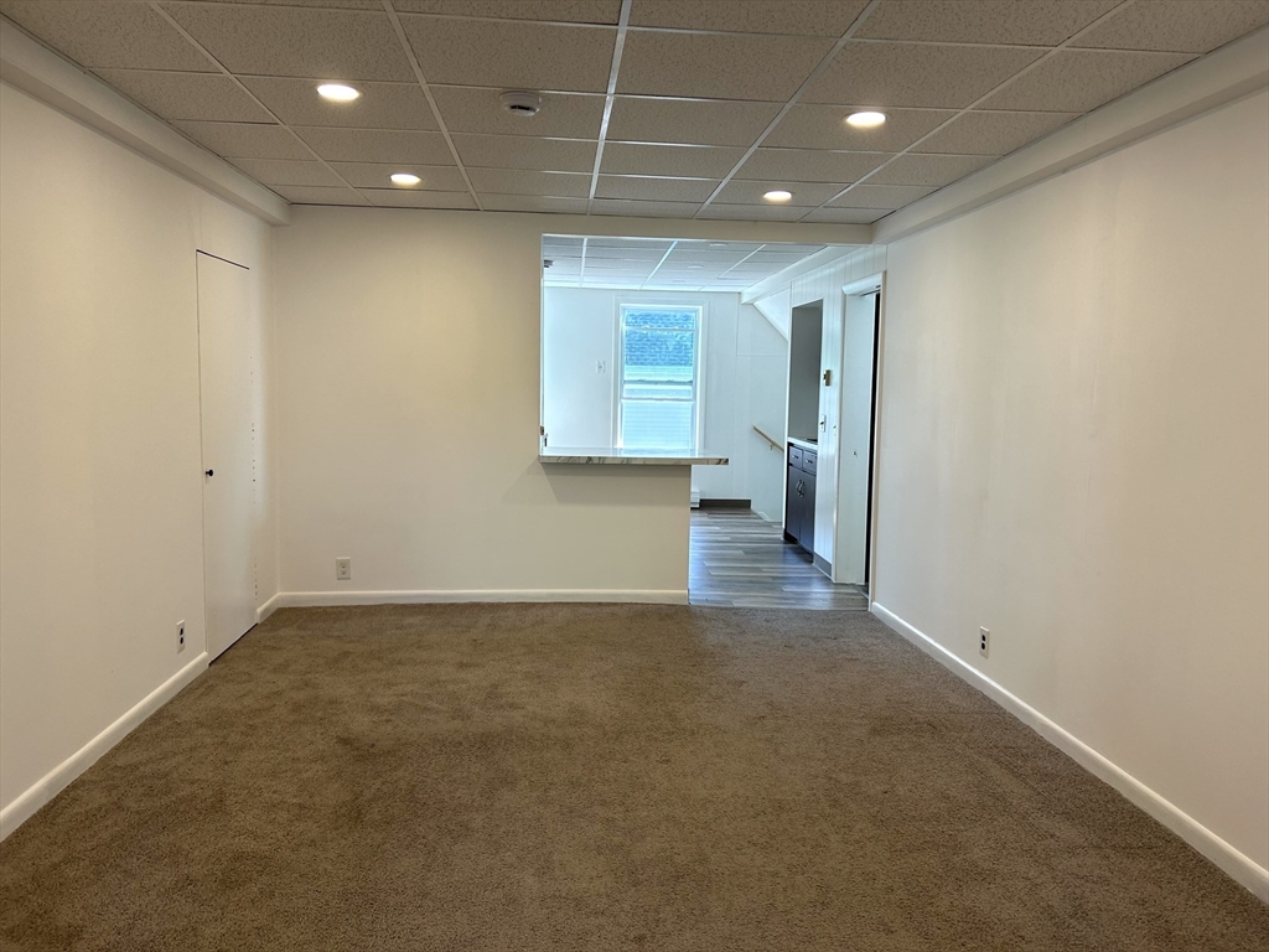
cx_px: 634
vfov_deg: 53.1
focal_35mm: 26
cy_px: 476
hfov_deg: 67.3
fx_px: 953
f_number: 1.5
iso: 50
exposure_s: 1/120
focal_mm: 5.7
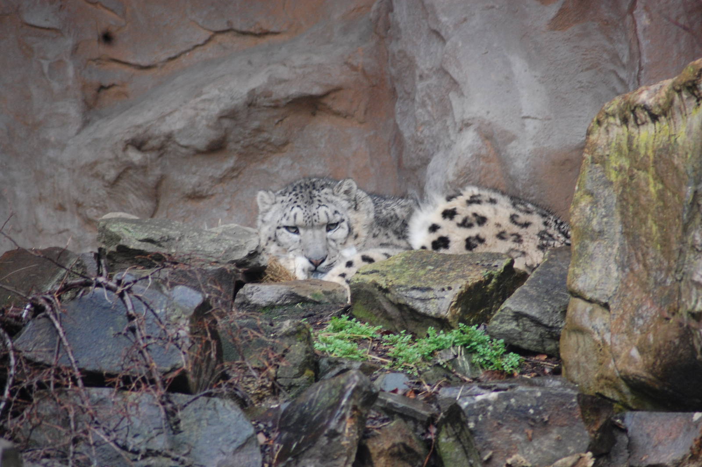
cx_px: 351
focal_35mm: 450
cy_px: 234
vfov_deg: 3.0
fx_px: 8768
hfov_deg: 4.6
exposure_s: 1/80
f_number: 5.6
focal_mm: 300
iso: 800
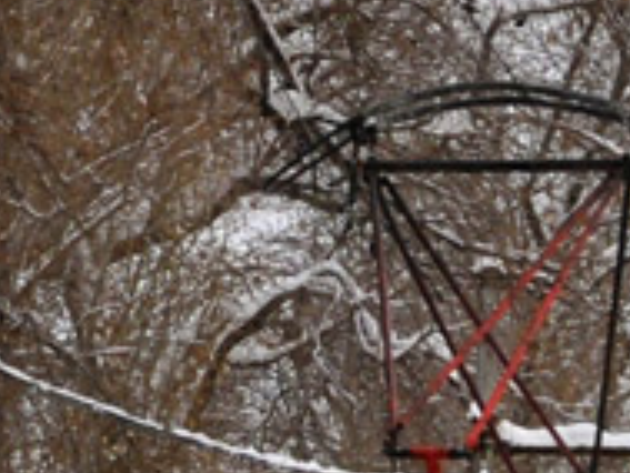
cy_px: 874
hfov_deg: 8.3
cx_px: 517
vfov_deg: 6.1
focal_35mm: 238
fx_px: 4334
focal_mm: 26
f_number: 5.6
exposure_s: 1/250
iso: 220
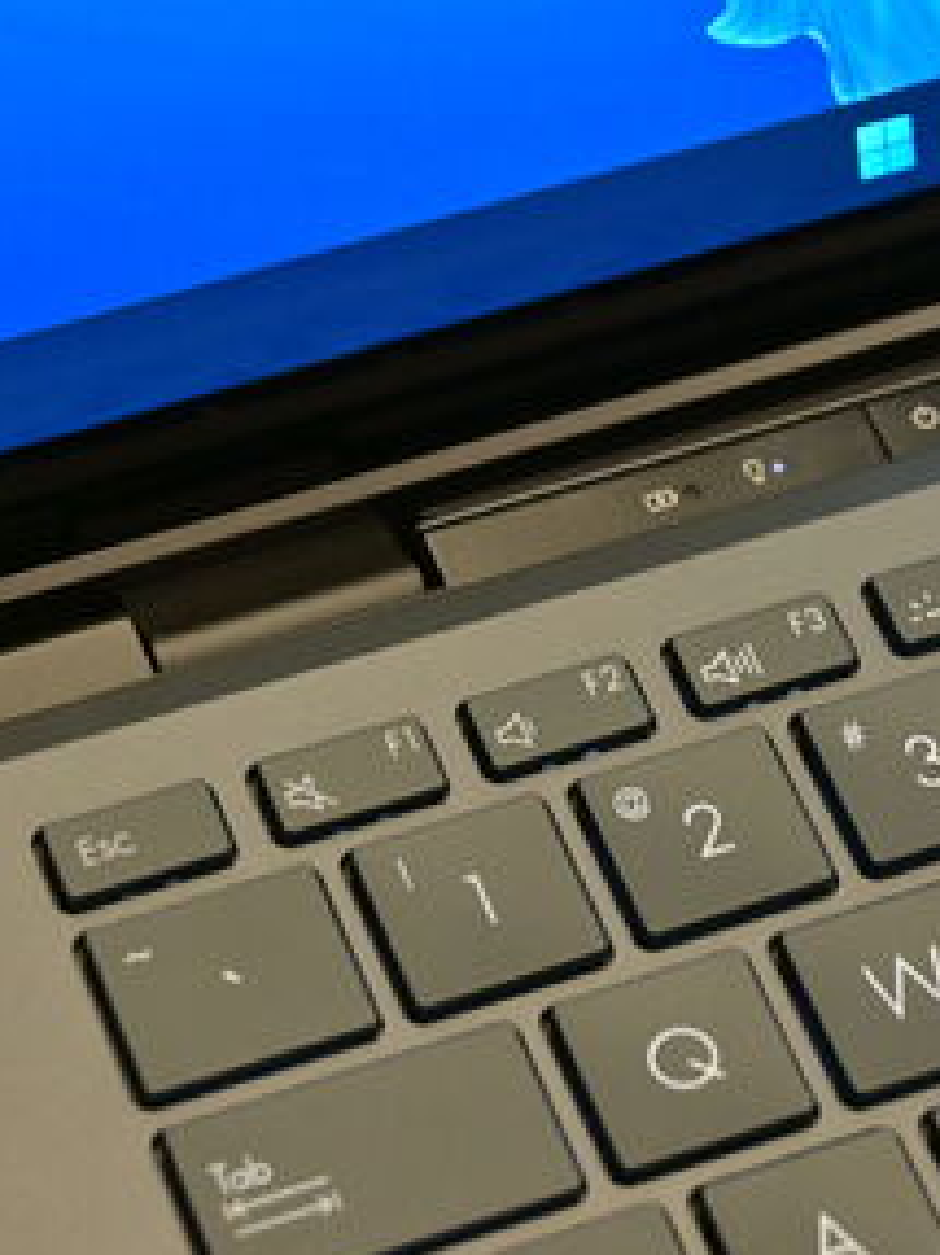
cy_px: 483
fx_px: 5145
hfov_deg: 10.4
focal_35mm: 142
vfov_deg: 13.9
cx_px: 625
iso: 400
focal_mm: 46
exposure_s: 1/20
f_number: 6
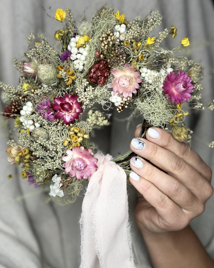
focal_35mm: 51
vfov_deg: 36.6
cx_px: 107
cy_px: 144
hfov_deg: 29.7
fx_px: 404
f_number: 1.78
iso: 80
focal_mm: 6.86
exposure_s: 1/60
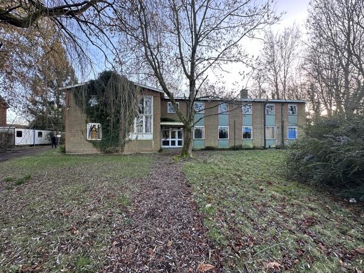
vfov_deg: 85.7
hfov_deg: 102.1
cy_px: 136
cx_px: 182
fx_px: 147
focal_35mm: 14
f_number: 2.2
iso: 100
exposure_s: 1/99
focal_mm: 2.22
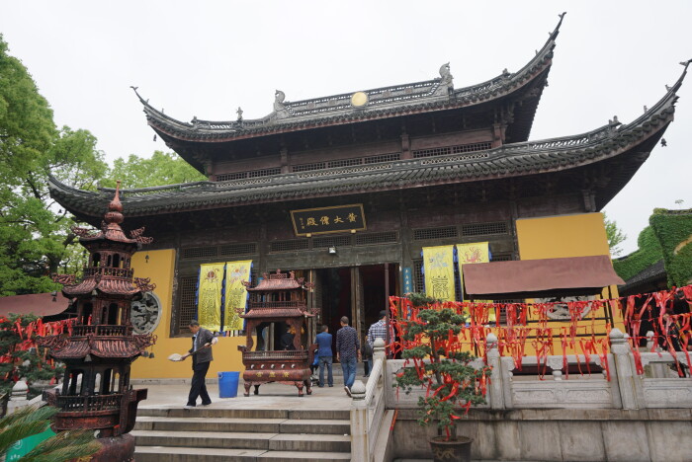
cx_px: 346
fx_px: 462
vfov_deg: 53.2
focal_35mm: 24
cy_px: 231
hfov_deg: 73.7
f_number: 5
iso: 100
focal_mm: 16
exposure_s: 1/80
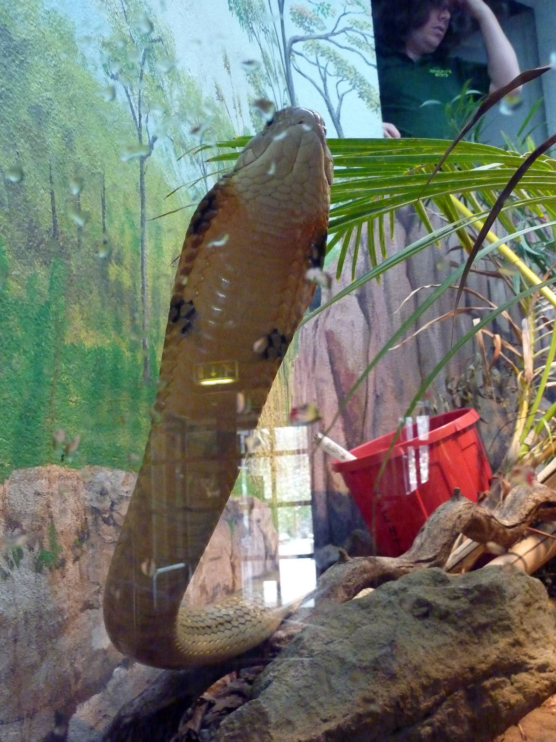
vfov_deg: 52.6
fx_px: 750
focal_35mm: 35
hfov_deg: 40.7
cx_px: 278
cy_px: 371
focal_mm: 5.7
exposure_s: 1/20
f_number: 3.5
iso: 800
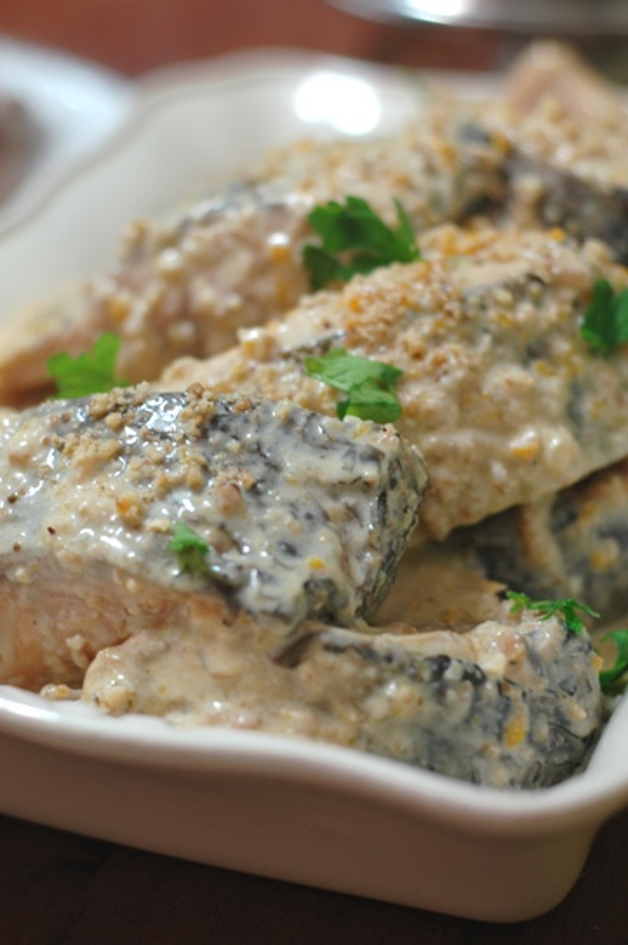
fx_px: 1966
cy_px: 472
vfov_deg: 27.0
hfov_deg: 18.1
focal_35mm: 75
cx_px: 314
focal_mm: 50
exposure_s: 1/20
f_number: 2.5
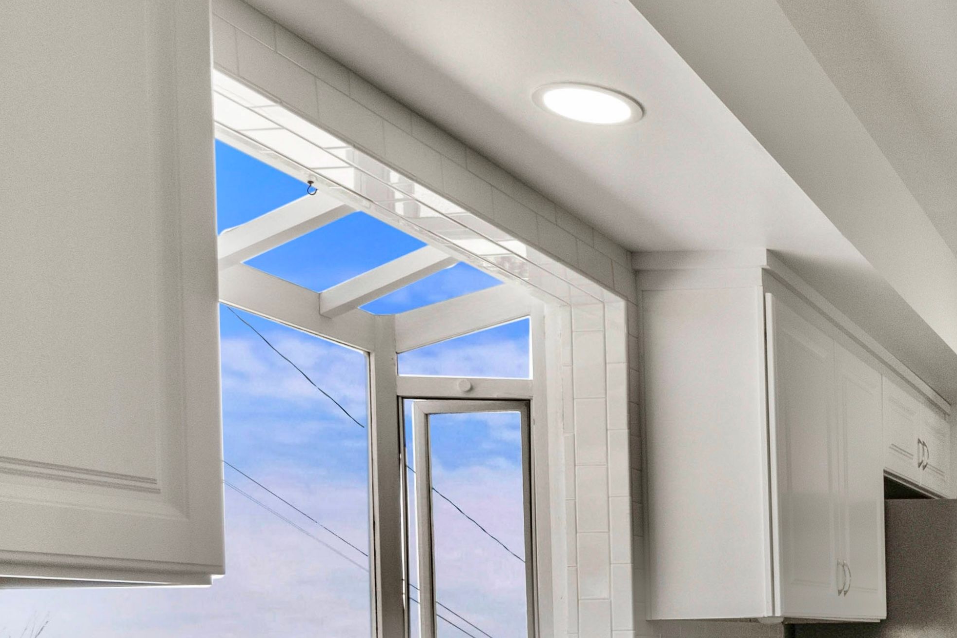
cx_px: 1201
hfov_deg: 33.6
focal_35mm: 45
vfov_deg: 27.8
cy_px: 666
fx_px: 1196
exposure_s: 1/30
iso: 250
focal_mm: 10
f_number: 13
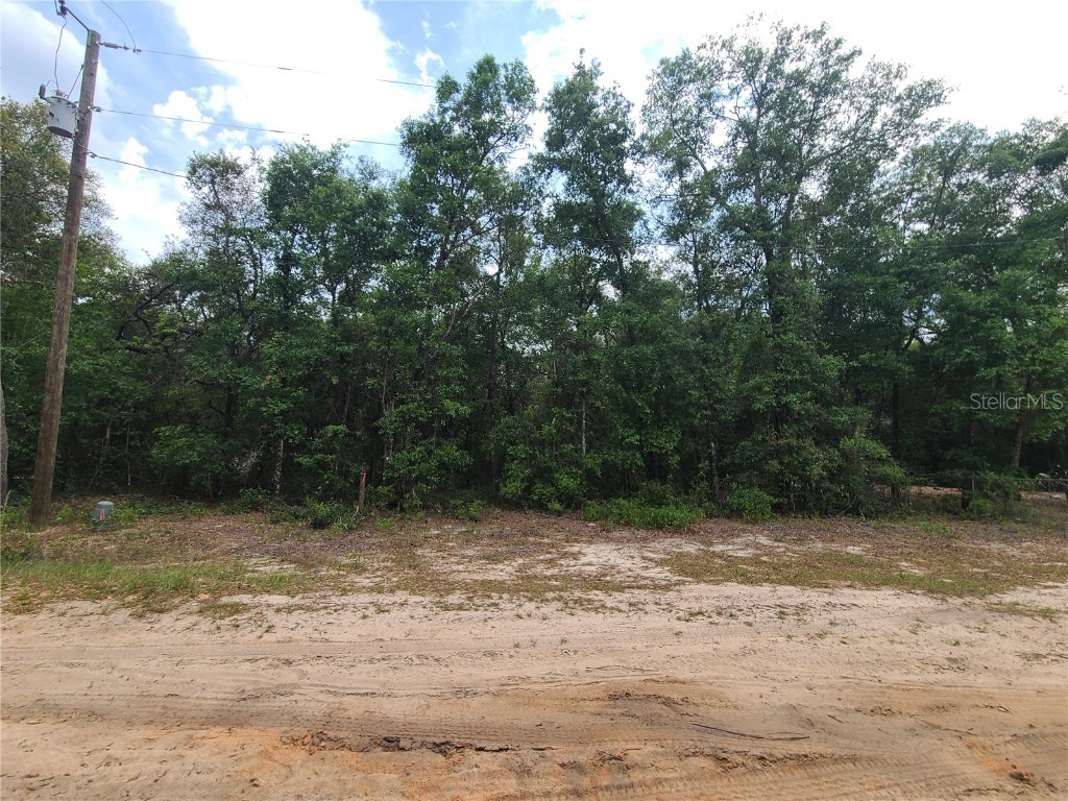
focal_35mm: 13
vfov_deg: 89.9
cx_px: 534
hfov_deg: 106.2
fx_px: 401
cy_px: 400
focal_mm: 2.2
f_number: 2.2
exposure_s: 1/1078
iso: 50
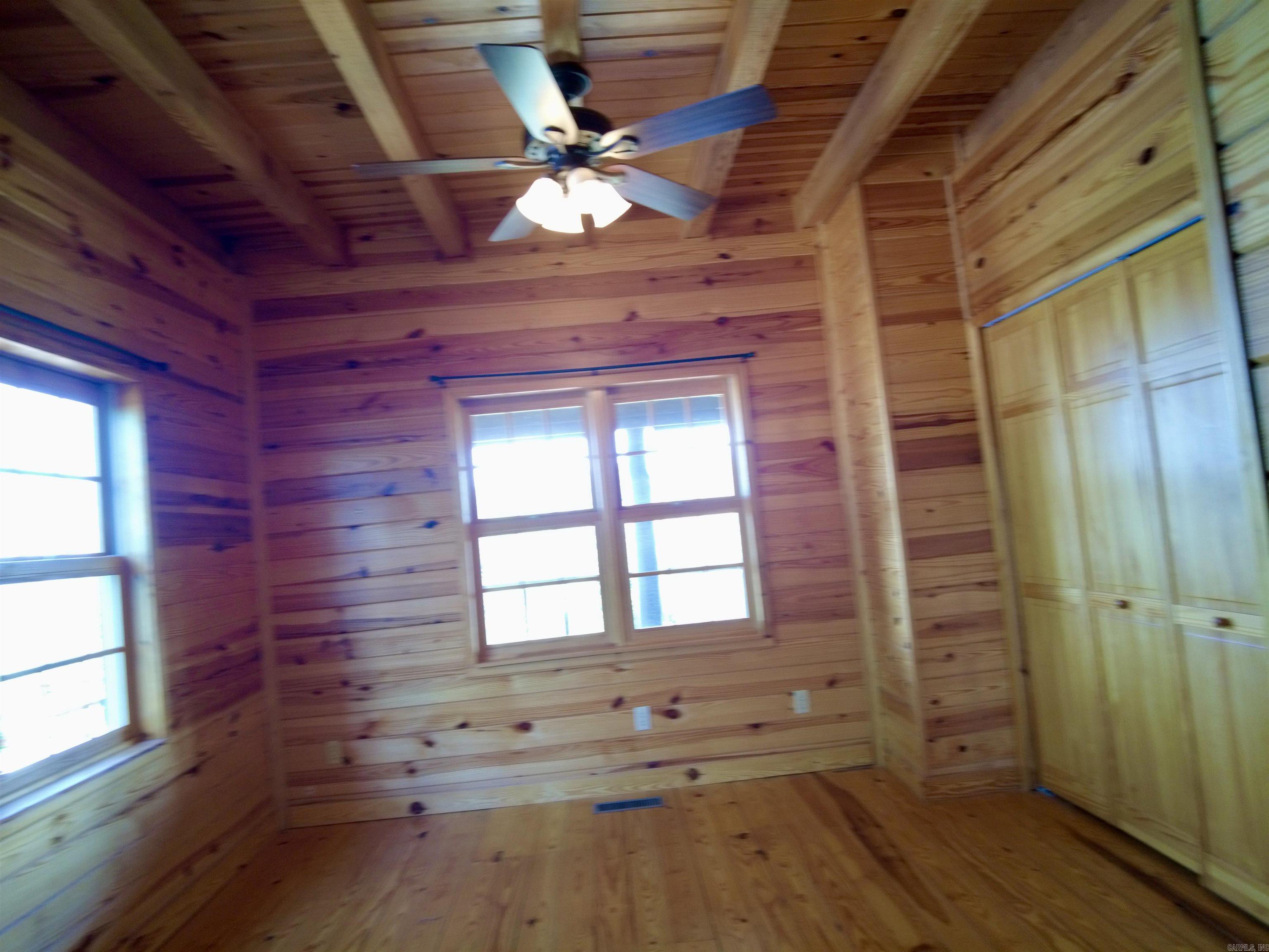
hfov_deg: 81.7
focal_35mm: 20
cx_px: 634
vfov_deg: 66.0
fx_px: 733
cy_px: 476
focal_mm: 4.4
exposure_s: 1/13
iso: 200
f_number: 1.8
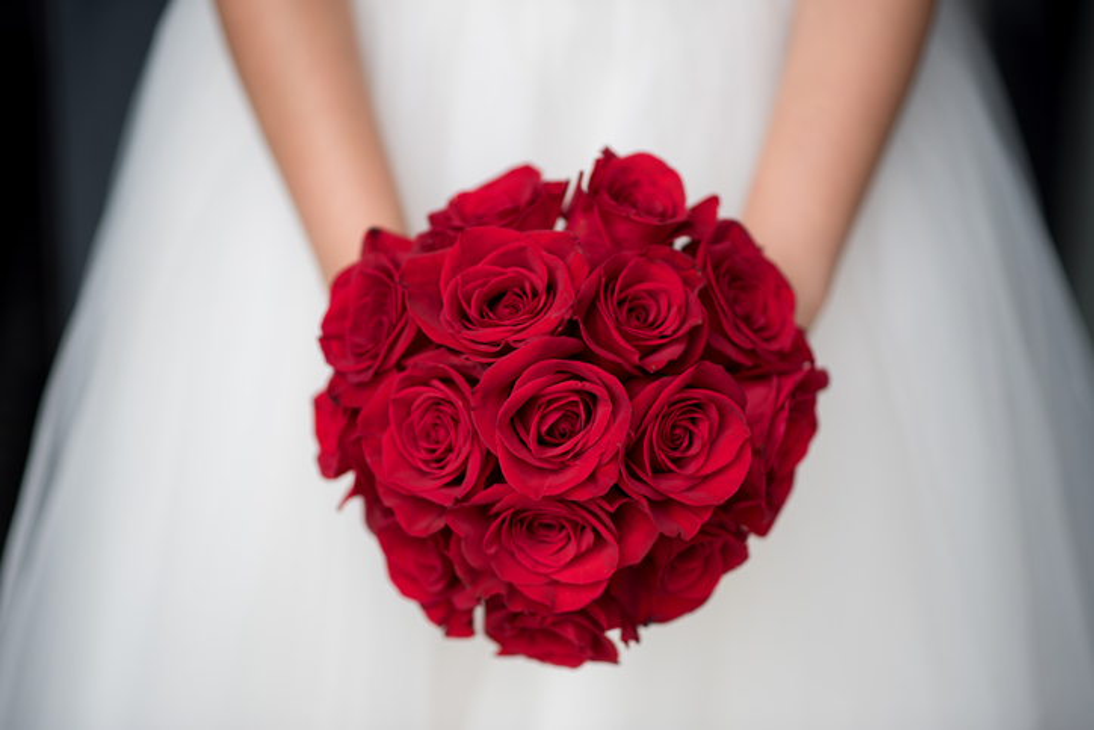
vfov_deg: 16.1
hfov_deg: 23.9
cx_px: 547
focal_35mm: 85
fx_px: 2583
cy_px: 365
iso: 100
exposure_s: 1/320
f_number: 1.8
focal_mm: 85
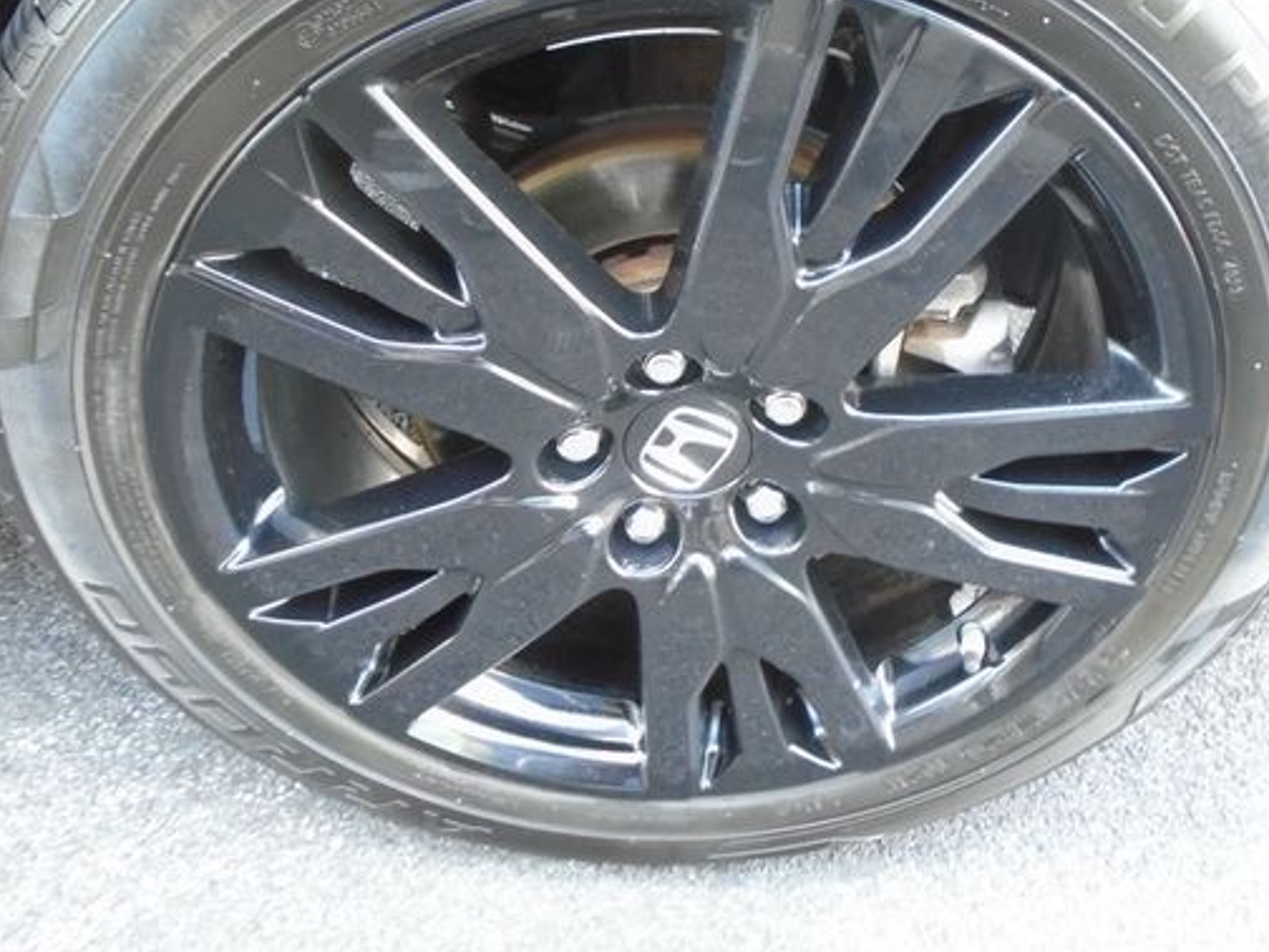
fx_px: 1210
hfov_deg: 55.2
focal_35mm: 33
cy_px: 353
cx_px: 723
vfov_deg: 42.6
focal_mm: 4.6
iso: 320
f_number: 3.2
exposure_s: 1/30
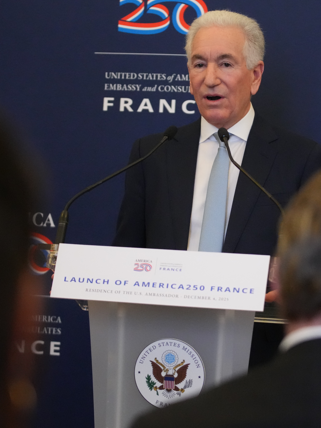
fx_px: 1607
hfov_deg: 11.4
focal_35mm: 130
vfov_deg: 15.2
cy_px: 216
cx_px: 221
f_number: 2.8
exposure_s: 1/125
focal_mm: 70
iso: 8000
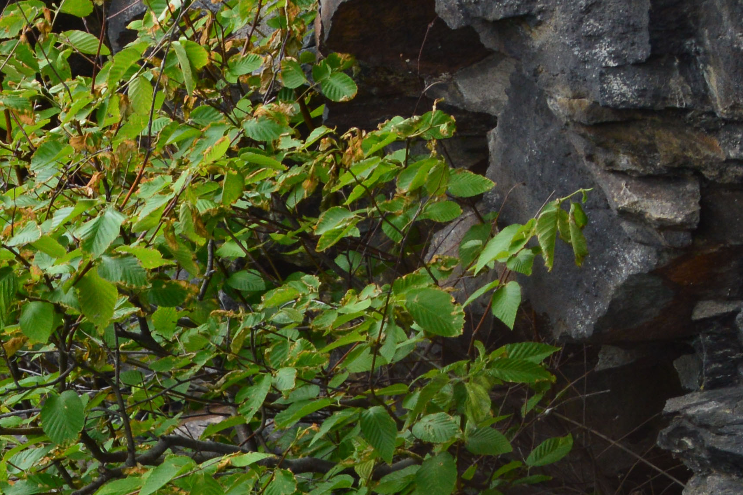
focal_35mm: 1592
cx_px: -460
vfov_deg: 0.9
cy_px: 810
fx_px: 32858
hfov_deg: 1.3
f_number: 10
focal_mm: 300
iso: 400
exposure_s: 1/200
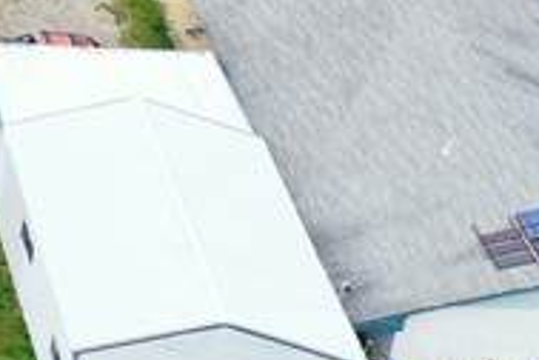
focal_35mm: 161
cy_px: -620
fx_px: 2410
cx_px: -756
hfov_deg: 10.8
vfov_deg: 7.7
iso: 100
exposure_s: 1/200
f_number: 4.5
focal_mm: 10.26
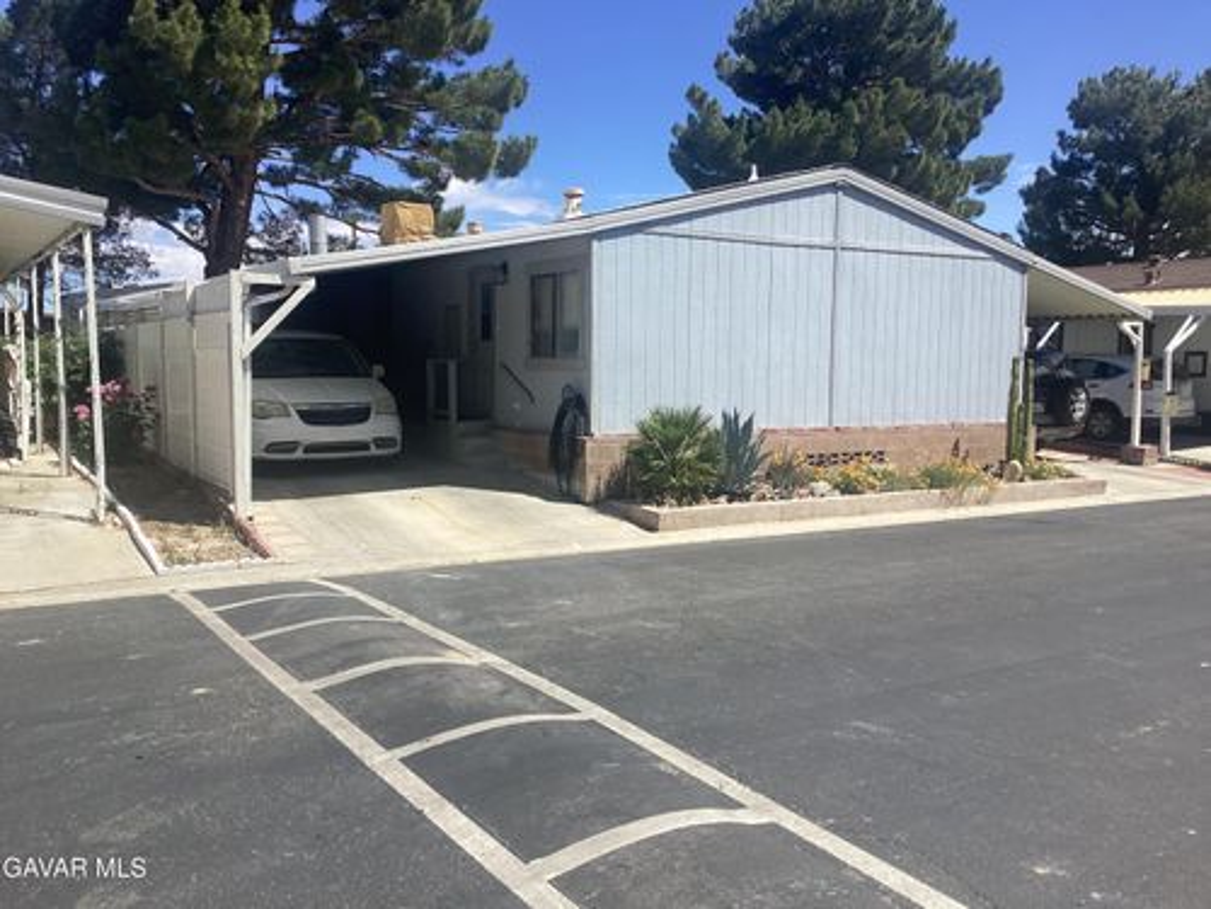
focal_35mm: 31
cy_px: 454
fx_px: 1084
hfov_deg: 58.4
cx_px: 606
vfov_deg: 45.4
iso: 25
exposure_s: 1/1456
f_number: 2.4
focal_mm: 3.3
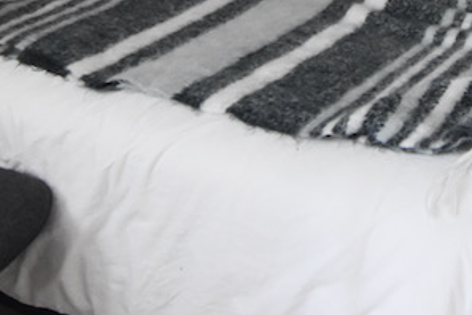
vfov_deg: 16.6
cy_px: -213
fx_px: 933
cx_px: 445
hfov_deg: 27.2
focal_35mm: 71
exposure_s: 1/60
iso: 1800
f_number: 4
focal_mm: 11
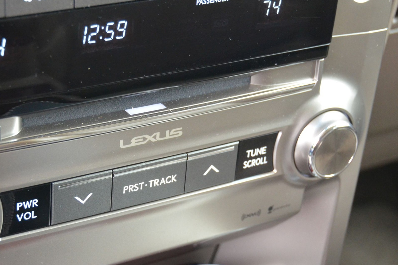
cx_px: 120
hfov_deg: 22.7
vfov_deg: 15.3
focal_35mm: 89
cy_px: 100
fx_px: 984
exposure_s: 1/100
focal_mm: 38
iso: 1600
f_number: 4.2
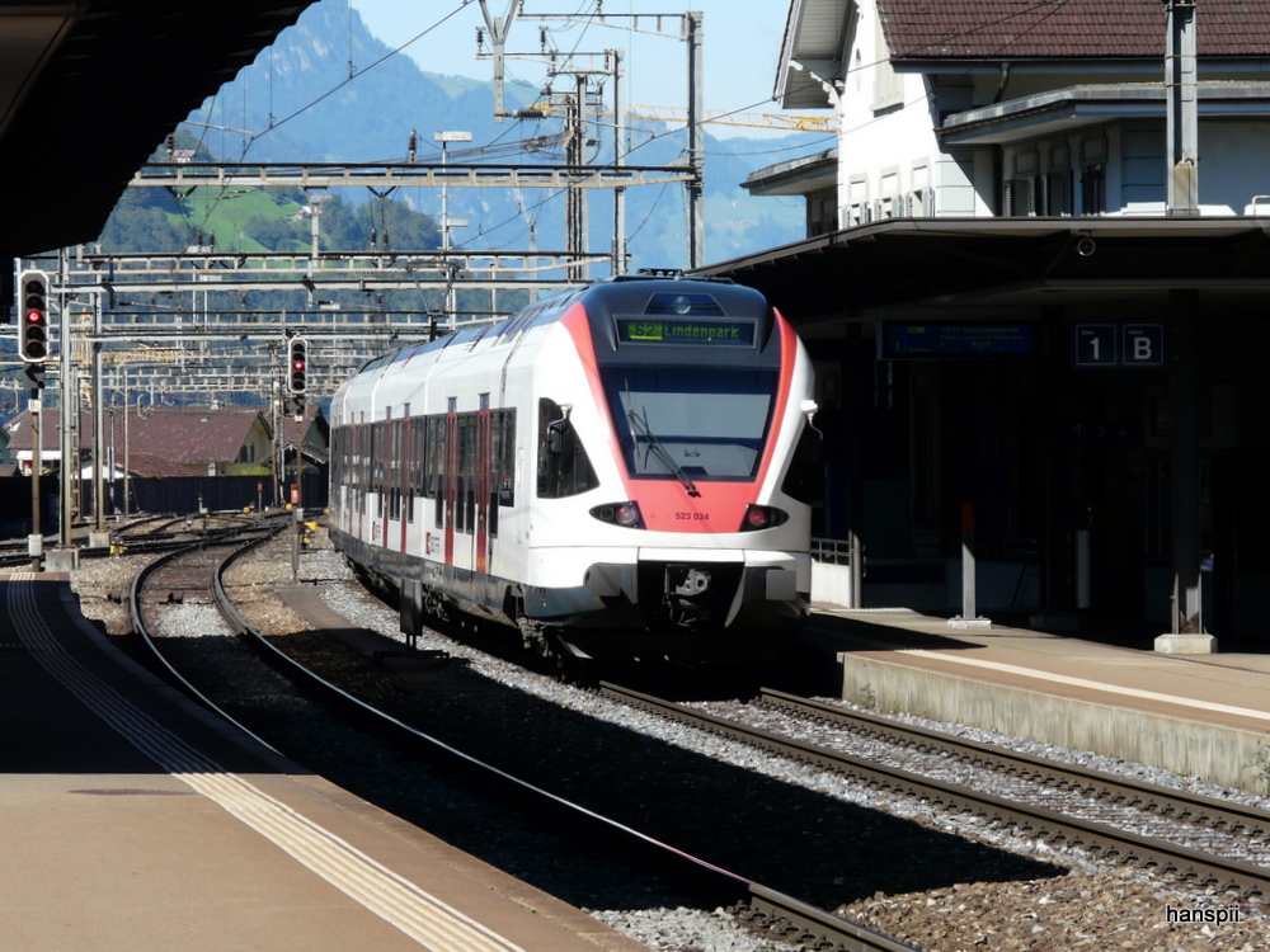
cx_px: 635
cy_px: 476
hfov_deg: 10.2
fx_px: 7081
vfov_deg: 7.7
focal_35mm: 193
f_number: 5.6
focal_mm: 31.7
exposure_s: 1/400
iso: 100
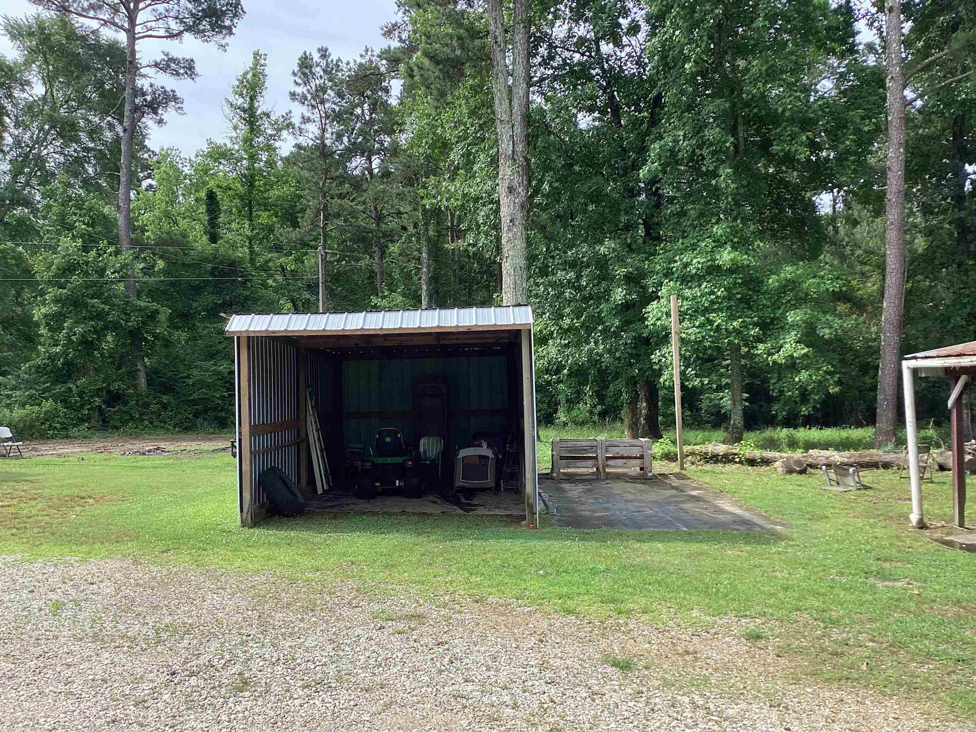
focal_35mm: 31
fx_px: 874
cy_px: 366
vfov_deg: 45.4
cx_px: 488
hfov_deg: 58.4
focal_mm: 3.3
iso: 25
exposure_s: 1/422
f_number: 2.4
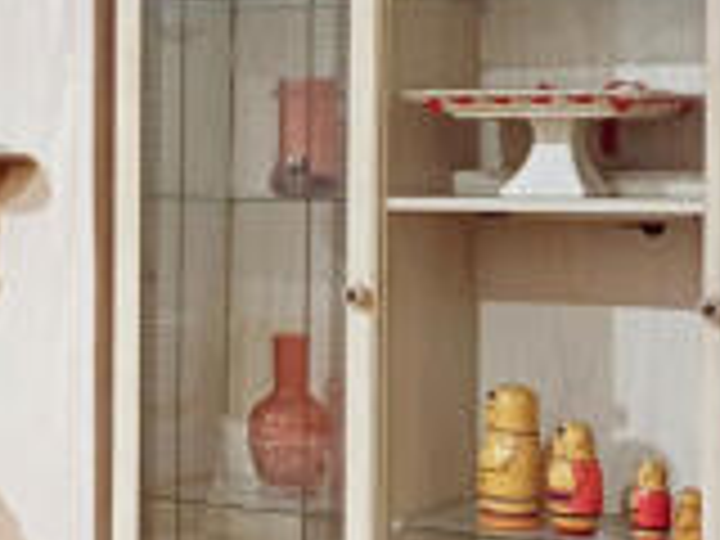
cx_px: -29
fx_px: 1893
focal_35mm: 91
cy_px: 677
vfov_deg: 15.5
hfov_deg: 20.7
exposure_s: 1/20
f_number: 1.8
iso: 640
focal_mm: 4.65
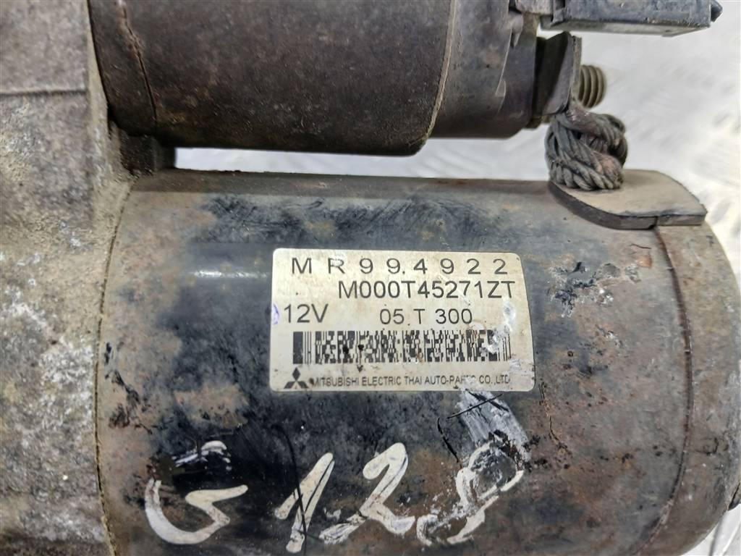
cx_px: 370
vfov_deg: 53.1
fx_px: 557
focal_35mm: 26
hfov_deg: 67.3
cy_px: 278
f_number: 1.8
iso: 100
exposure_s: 1/50
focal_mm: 3.98
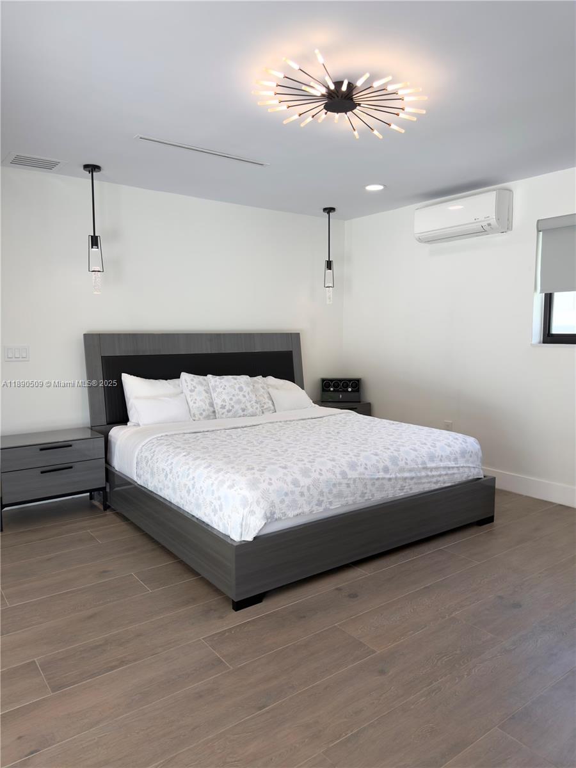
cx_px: 288
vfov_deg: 71.6
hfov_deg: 56.8
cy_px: 384
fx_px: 532
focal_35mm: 24
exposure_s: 1/322
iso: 80
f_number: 1.78
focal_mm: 6.76
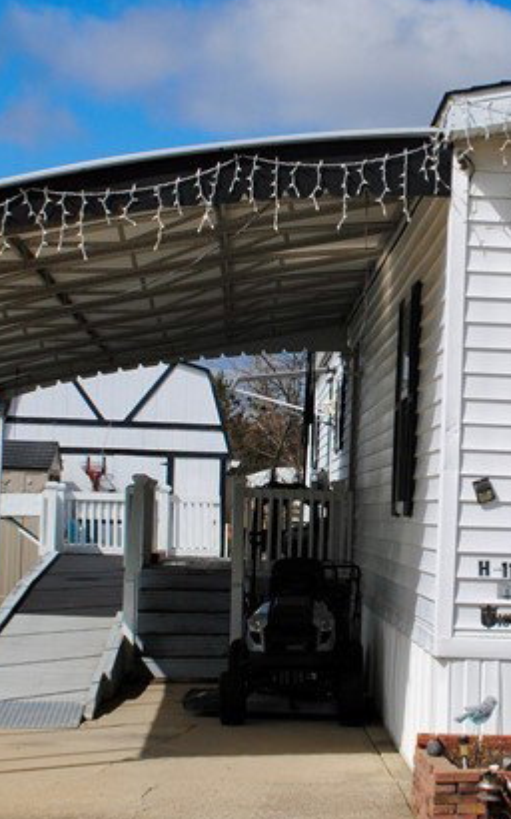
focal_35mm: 97
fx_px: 2163
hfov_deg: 13.3
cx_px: 486
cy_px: 372
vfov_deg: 21.4
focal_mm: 24
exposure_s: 1/400
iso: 100
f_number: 10
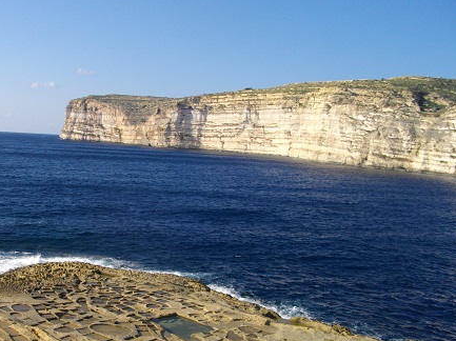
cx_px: 144
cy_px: 217
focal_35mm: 43
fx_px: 566
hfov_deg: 43.1
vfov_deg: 33.4
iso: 100
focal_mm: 5.7
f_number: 8.8
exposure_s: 1/200
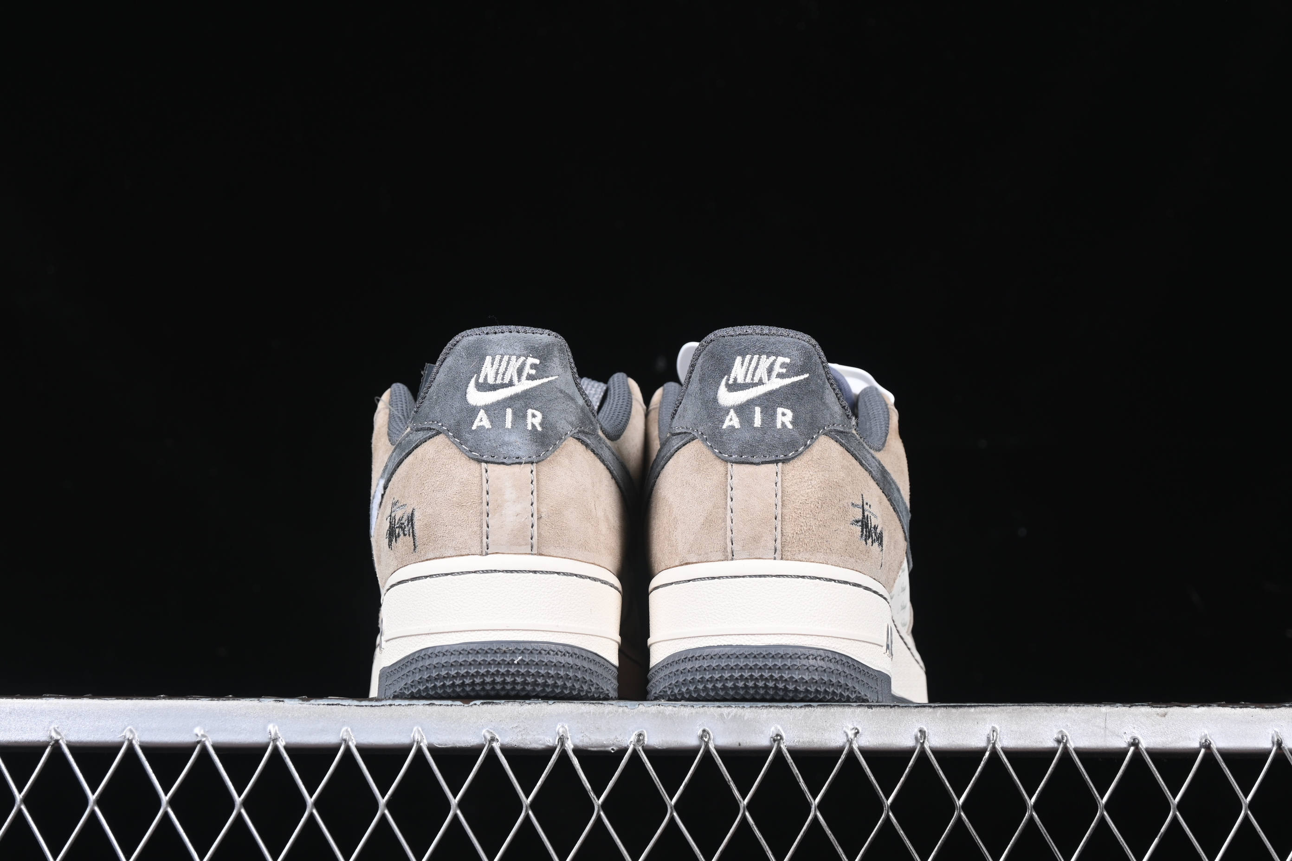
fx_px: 2691
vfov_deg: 18.2
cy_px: 430
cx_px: 646
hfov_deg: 27.0
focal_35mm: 75
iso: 160
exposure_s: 1/80
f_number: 7.1
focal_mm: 50
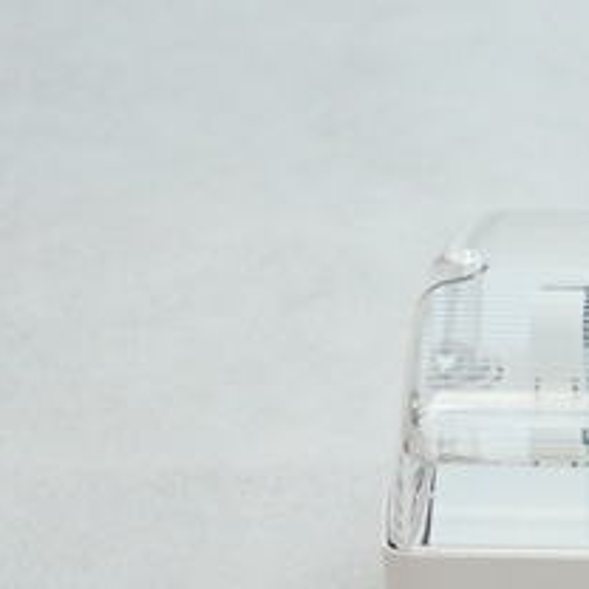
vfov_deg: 4.8
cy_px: 449
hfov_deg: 4.6
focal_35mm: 368
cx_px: 1419
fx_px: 7084
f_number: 5.6
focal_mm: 50
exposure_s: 1/125
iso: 1250
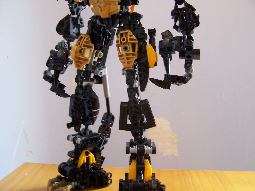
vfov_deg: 37.7
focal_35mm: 38
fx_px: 280
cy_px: 96
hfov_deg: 49.0
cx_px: 128
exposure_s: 1/10
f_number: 2.8
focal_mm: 6.3
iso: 140
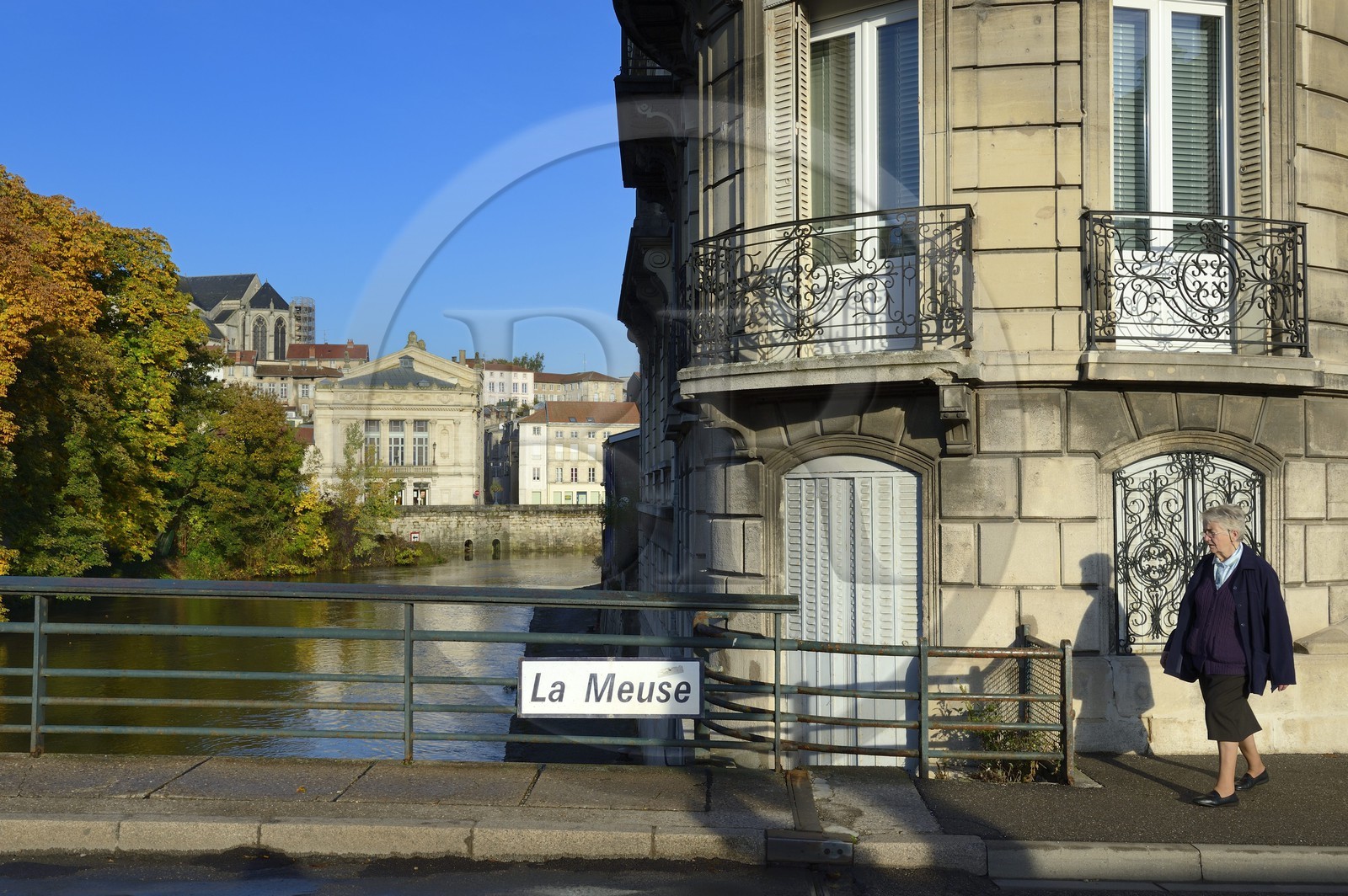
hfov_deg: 50.7
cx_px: 674
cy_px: 448
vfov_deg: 35.0
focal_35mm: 38
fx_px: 1422
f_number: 11
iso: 200
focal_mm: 38
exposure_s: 1/200
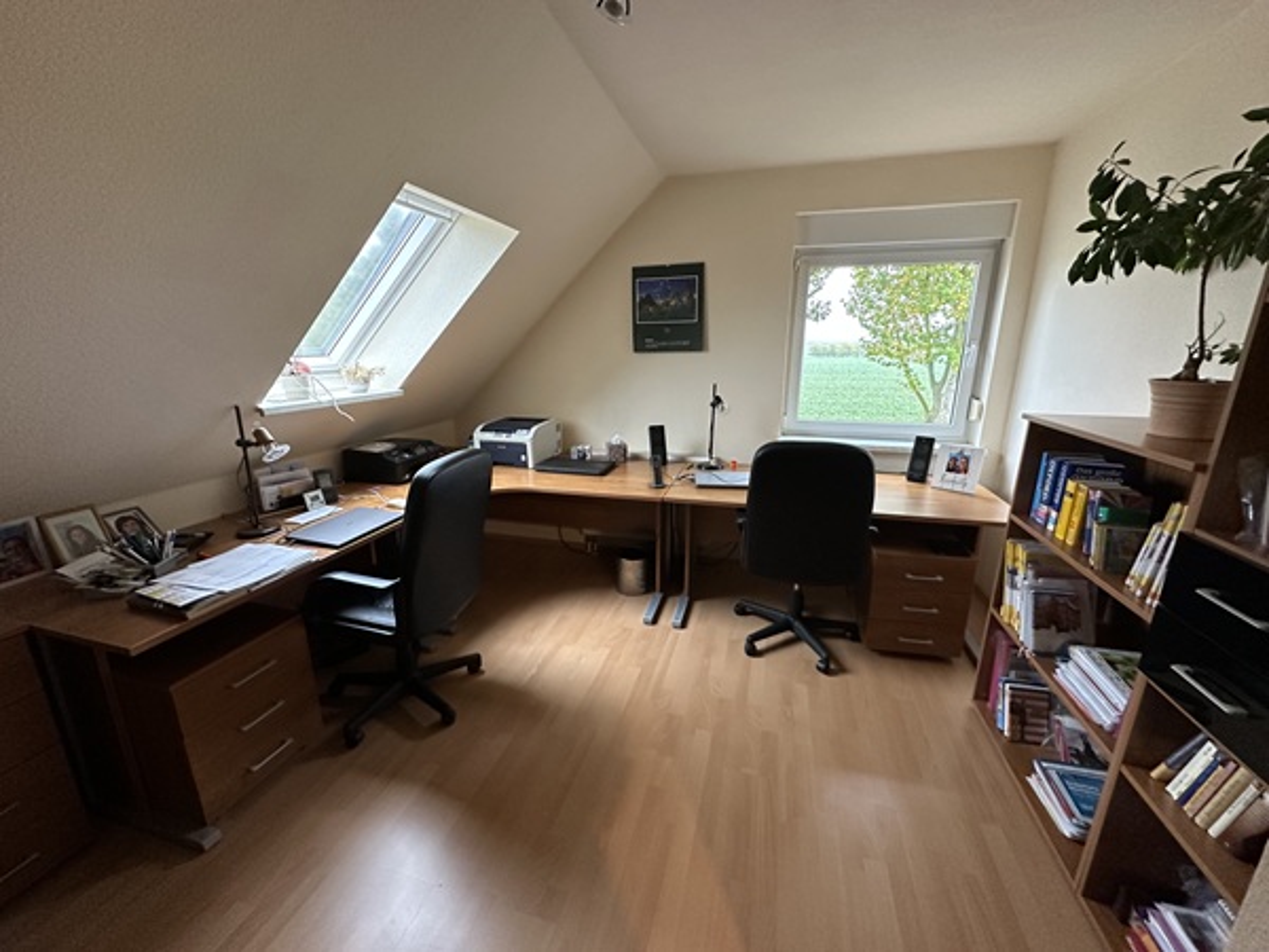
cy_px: 476
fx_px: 513
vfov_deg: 85.7
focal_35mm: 14
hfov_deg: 102.1
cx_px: 634
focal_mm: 2.22
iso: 400
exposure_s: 1/60
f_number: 2.2
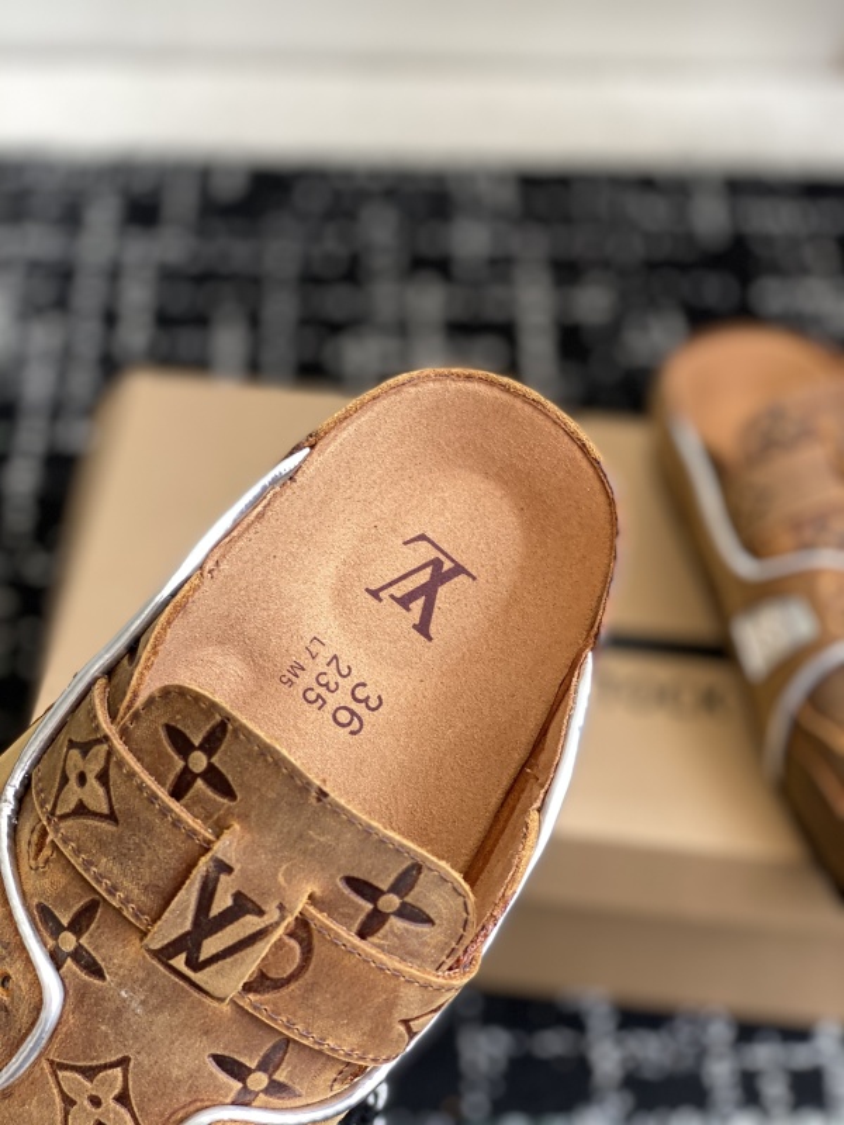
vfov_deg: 36.8
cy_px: 562
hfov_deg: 28.0
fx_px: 1690
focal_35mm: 52
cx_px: 422
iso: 50
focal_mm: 6
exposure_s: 1/122
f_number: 2
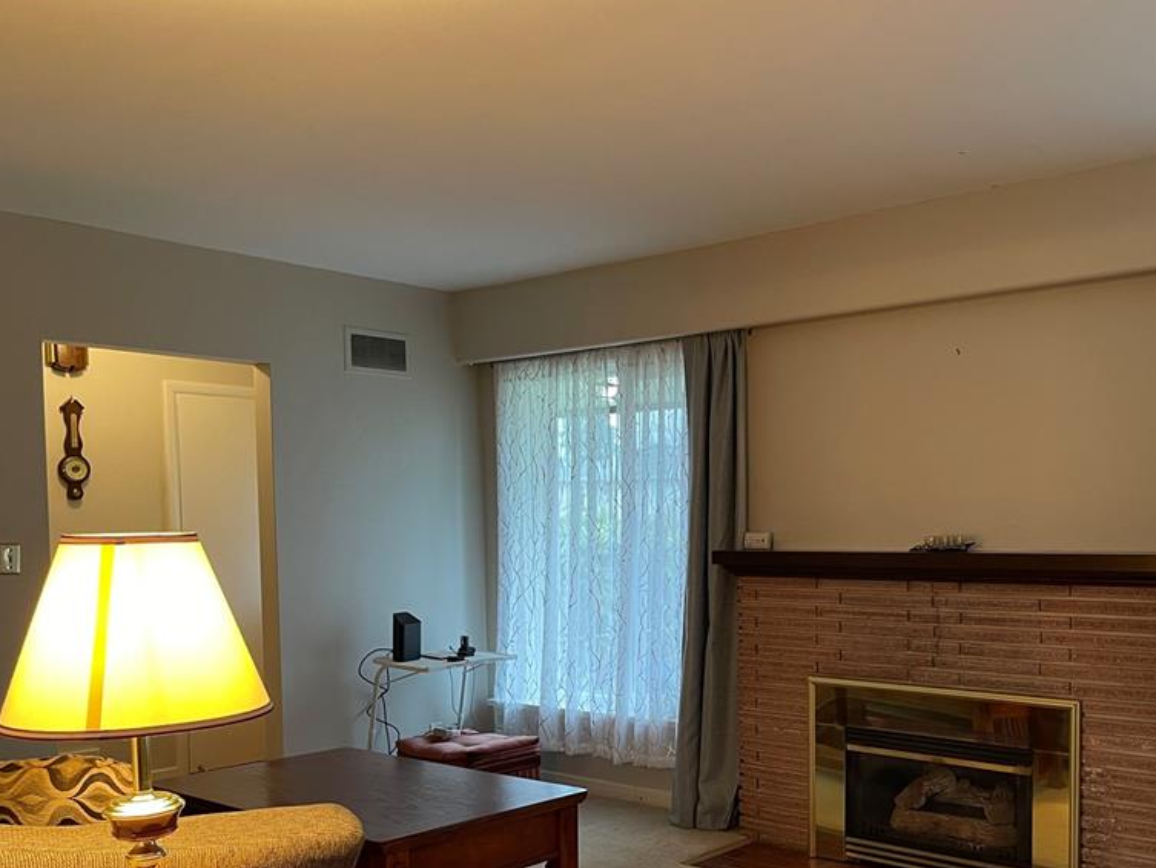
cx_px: 761
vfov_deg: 41.3
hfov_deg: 53.0
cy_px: 576
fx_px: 1136
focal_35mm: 34
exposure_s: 1/60
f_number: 1.6
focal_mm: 5.1
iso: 200
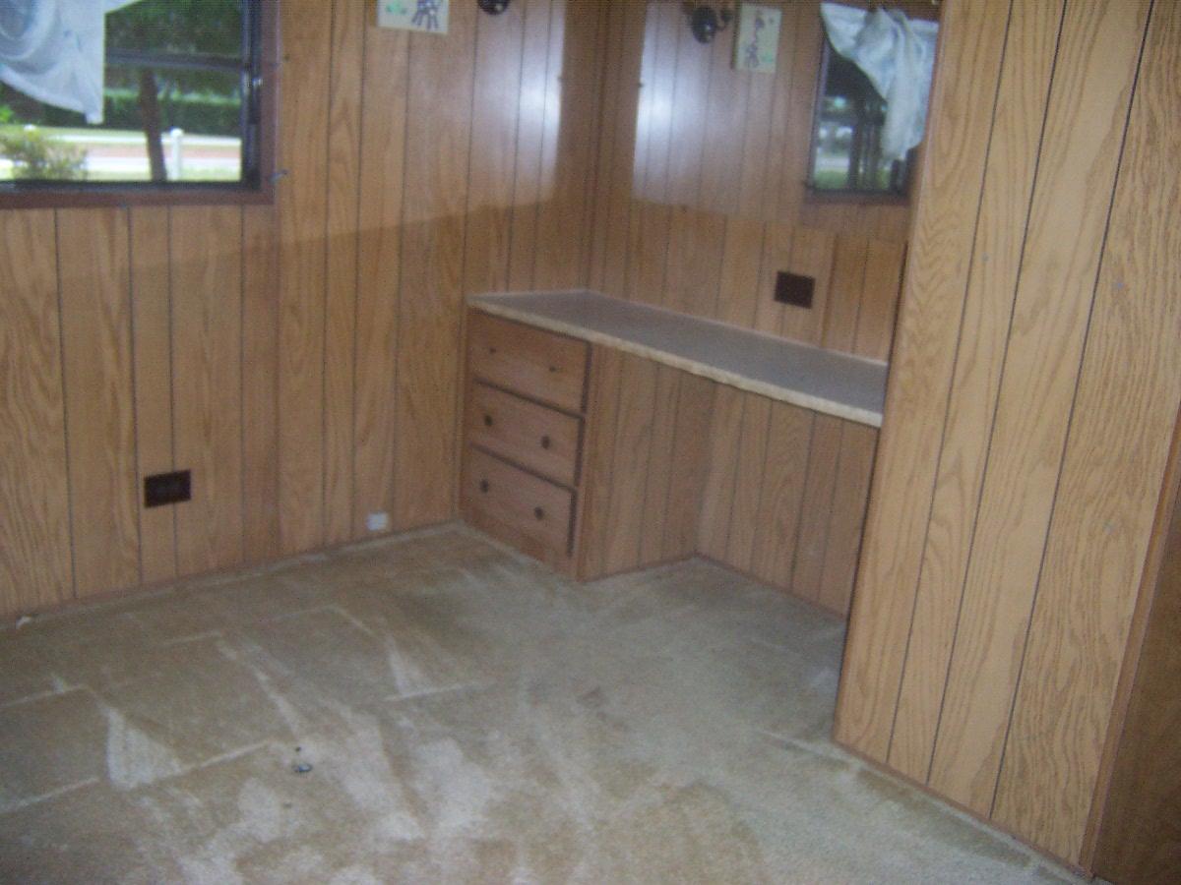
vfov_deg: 42.9
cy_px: 442
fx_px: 1126
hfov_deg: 55.4
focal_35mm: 33
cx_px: 590
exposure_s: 1/60
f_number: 2.4
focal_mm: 5.5
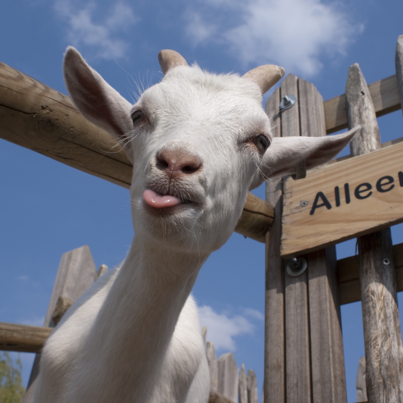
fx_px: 606
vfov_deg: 36.8
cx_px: 207
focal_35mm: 46
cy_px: 201
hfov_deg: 36.8
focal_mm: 24
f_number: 11
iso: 100
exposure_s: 1/160
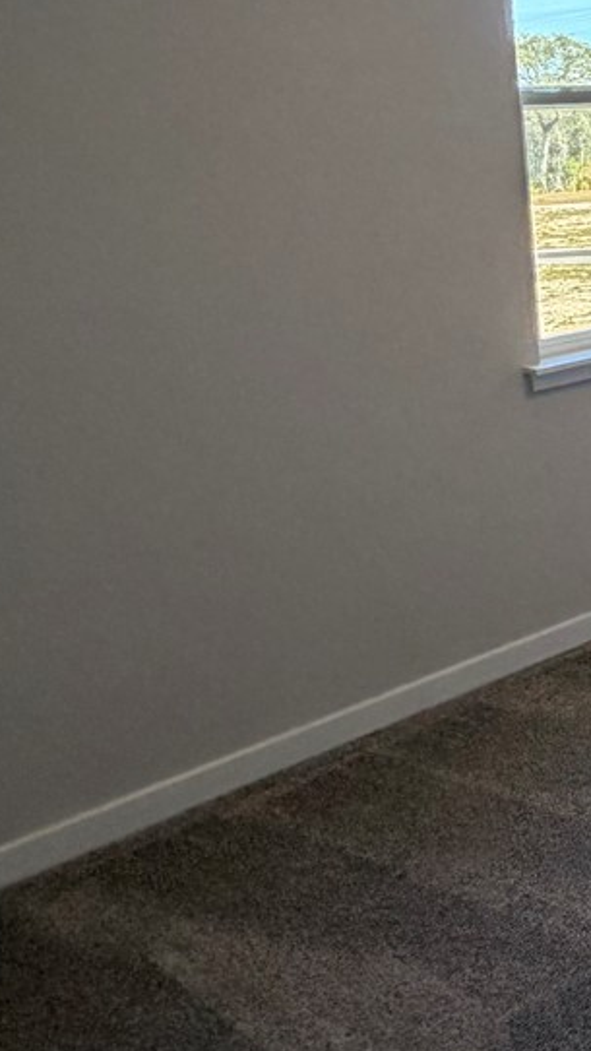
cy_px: 159
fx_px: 1253
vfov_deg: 42.6
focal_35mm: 45
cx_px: 1103
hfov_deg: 19.1
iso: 250
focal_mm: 2.22
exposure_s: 1/120
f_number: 2.2
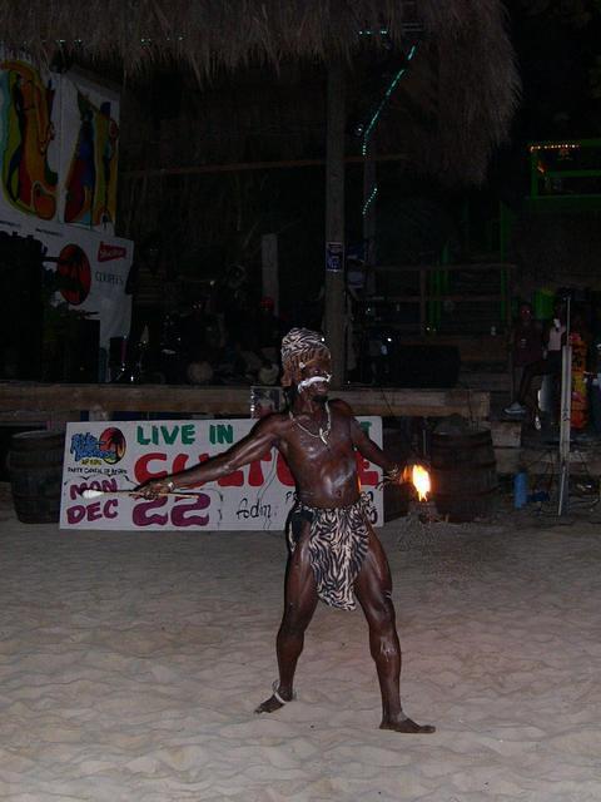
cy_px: 401
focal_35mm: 42
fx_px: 972
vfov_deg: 44.8
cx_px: 300
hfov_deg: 34.3
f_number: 2.9
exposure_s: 1/60
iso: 400
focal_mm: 9
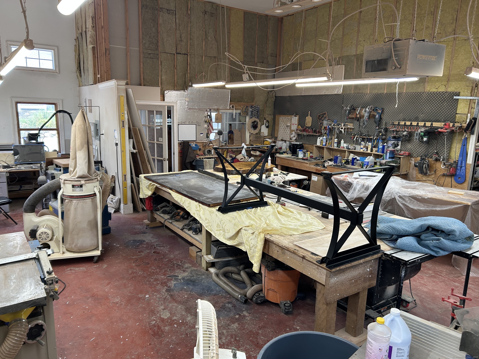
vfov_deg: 53.1
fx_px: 360
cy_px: 180
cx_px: 240
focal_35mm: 26
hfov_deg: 67.3
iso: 64
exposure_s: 1/123
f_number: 1.5
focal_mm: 5.7
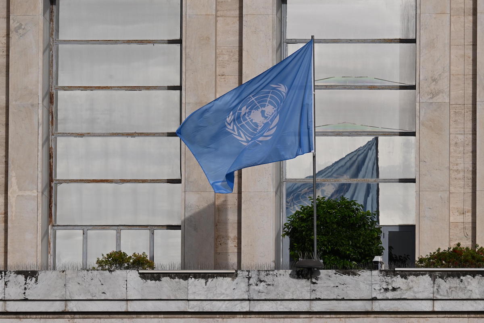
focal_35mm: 400
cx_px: 242
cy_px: 162
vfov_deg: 3.4
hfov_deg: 5.2
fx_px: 5377
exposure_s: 1/1000
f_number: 13
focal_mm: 400
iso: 400
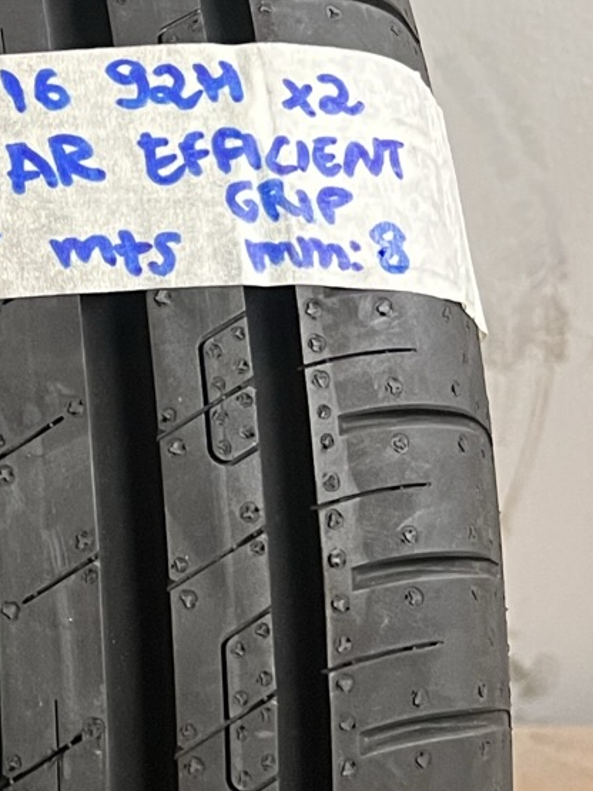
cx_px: -462
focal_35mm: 96
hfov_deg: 13.8
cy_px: 422
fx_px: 2194
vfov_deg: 20.4
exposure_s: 1/50
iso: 250
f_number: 1.5
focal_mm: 5.7
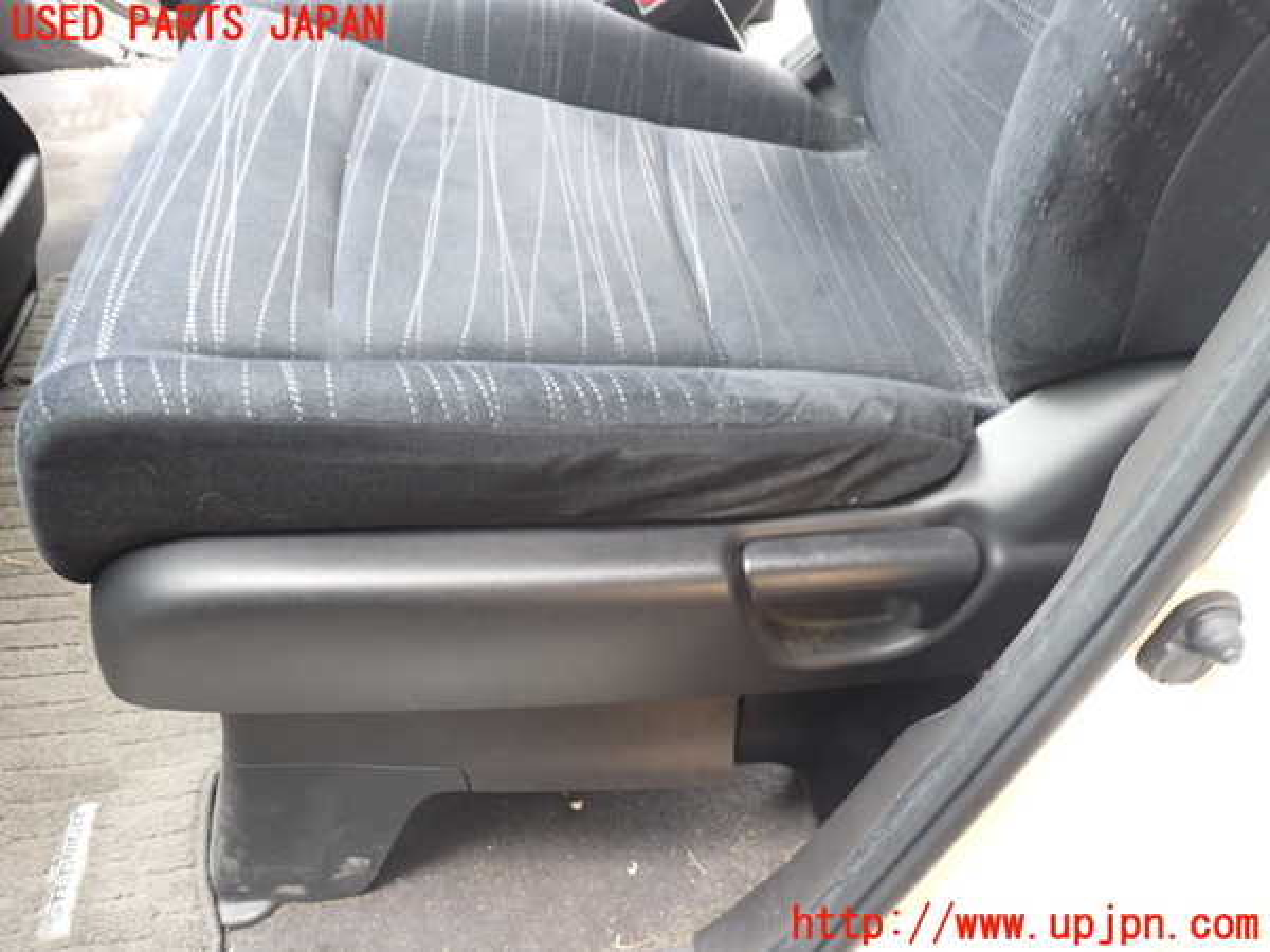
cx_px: 635
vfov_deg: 46.8
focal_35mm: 30
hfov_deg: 60.0
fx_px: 1101
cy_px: 476
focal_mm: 5.4
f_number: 2.3
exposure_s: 1/30
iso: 200
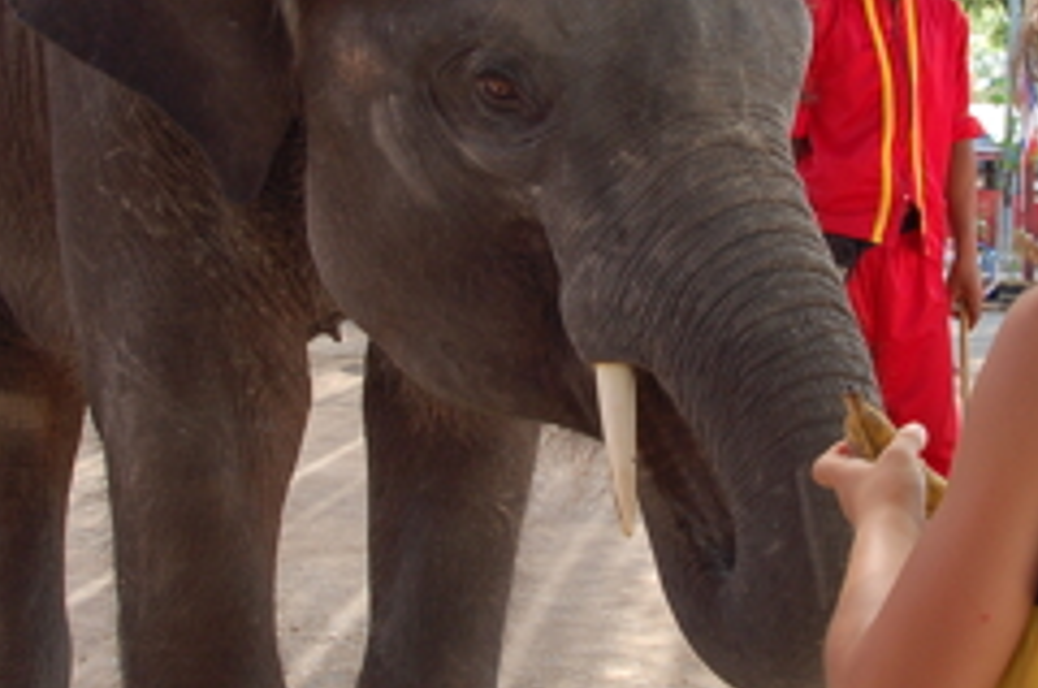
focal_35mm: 62
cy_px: 242
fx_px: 1784
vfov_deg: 21.8
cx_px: 575
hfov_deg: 32.4
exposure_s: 1/80
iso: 200
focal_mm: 18
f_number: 5
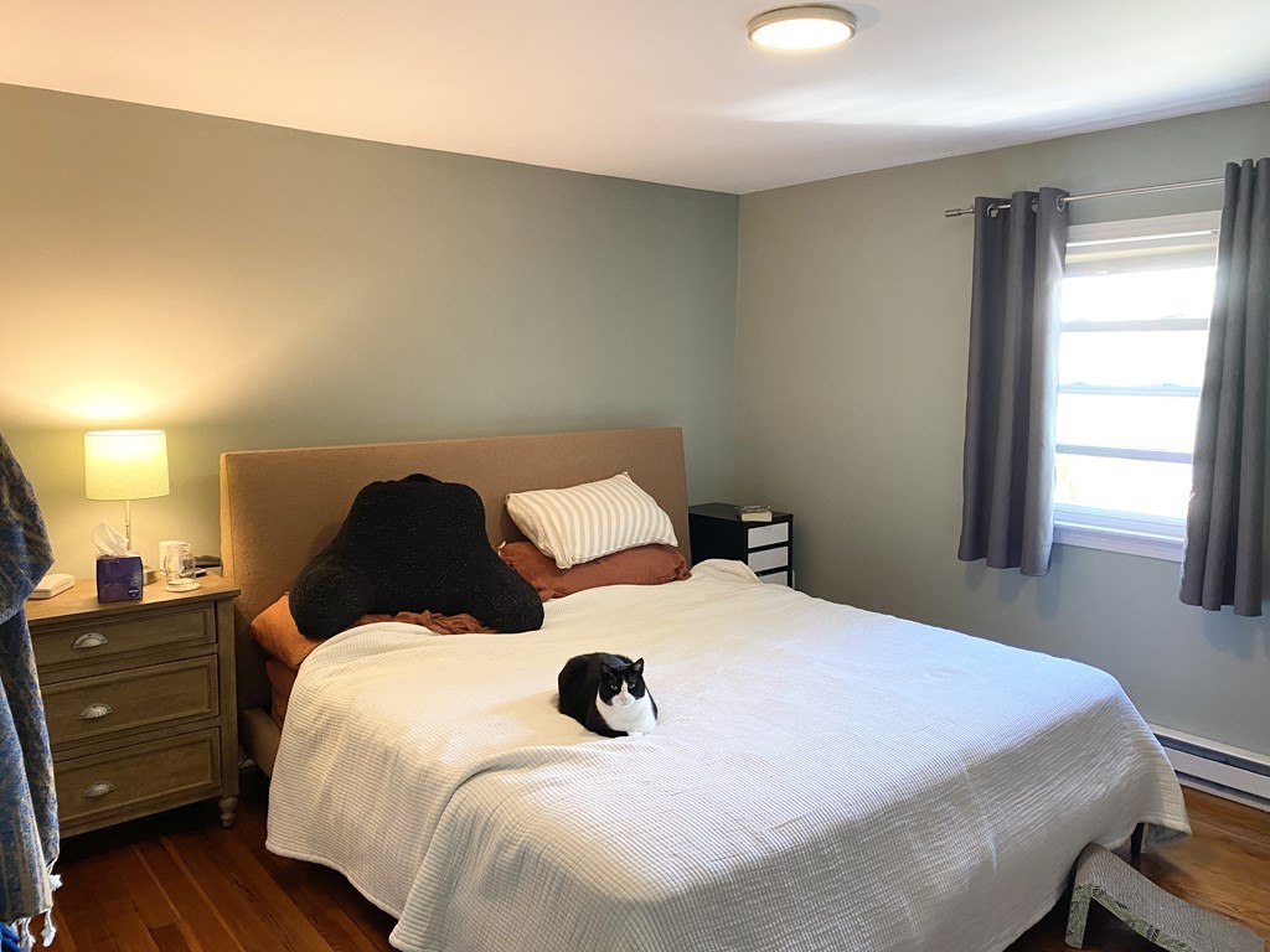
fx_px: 954
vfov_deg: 53.1
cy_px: 476
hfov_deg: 67.3
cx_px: 635
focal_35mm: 26
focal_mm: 4.25
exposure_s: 1/60
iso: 250
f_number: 1.8
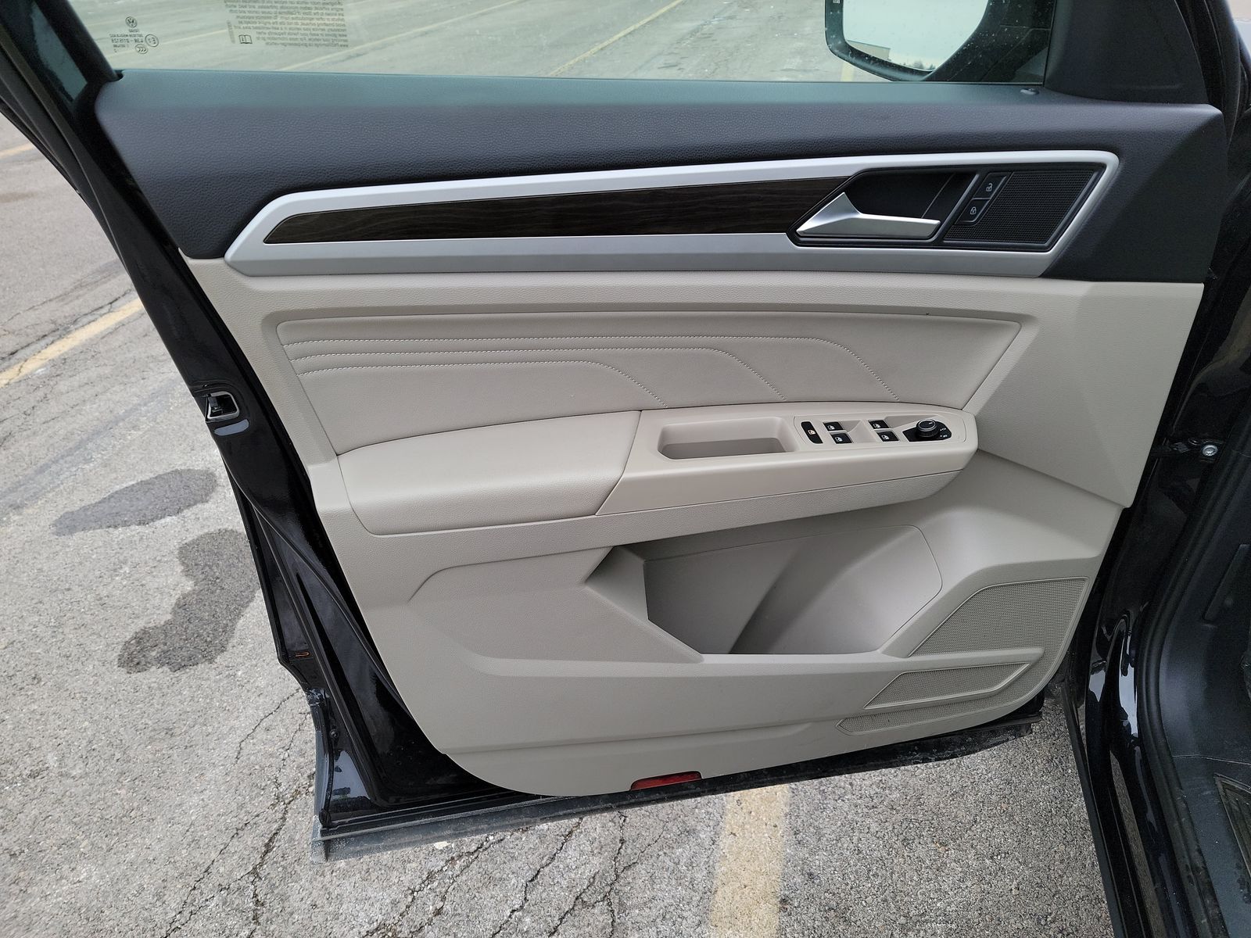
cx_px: 626
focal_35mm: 24
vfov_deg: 56.8
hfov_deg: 71.6
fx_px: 867
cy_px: 469
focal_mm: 6.7
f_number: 1.8
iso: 50
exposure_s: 1/134
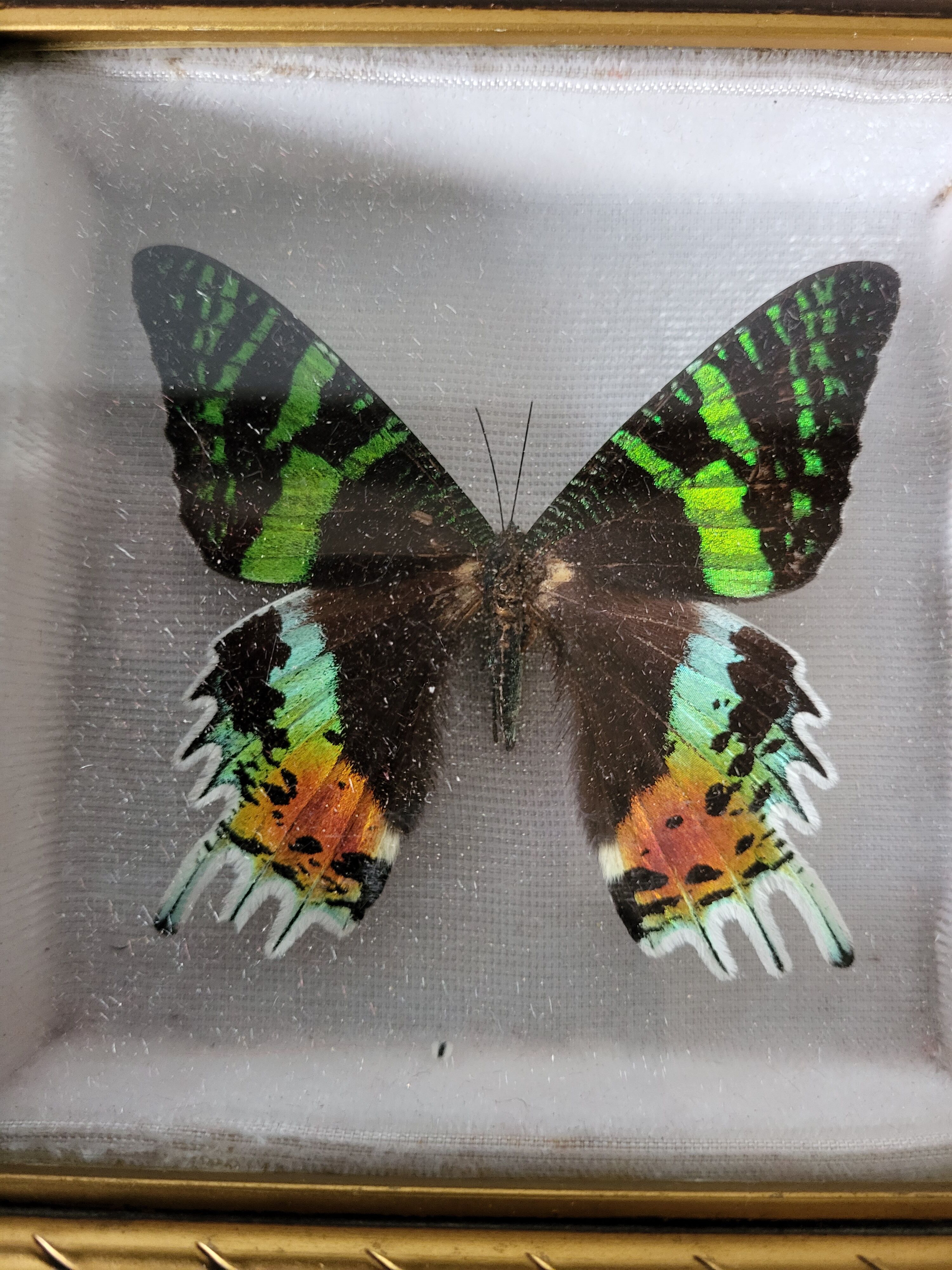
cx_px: 476
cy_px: 635
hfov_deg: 53.1
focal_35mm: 26
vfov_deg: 67.3
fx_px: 953
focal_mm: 5.4
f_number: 1.8
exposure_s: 1/33
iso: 640
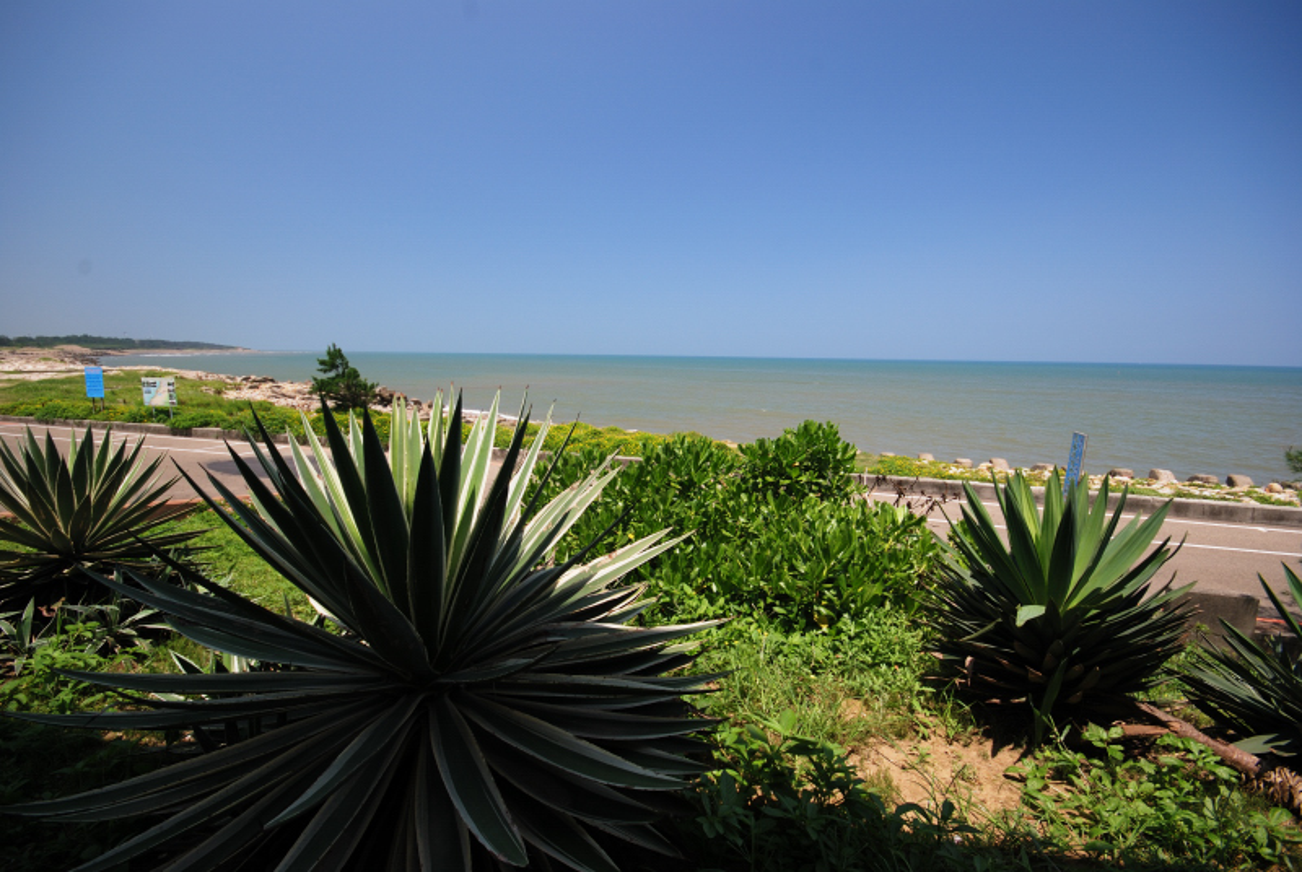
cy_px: 436
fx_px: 543
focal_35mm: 15
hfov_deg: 100.3
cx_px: 651
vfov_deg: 77.5
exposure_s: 1/100
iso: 100
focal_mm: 10
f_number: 9
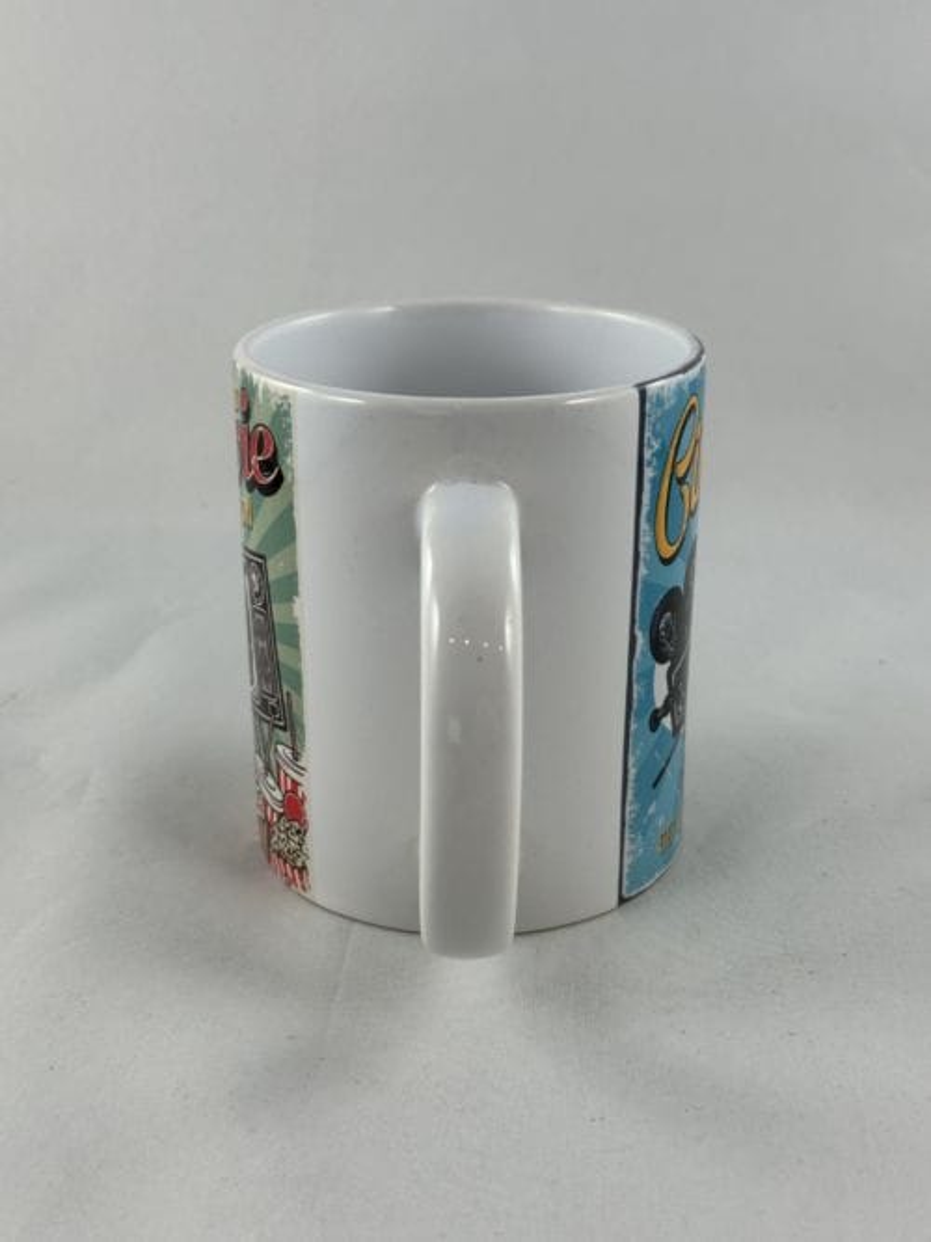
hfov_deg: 30.3
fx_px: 1722
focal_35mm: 48
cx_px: 466
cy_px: 621
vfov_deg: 39.7
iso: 64
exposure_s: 1/151
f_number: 1.78
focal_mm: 6.86
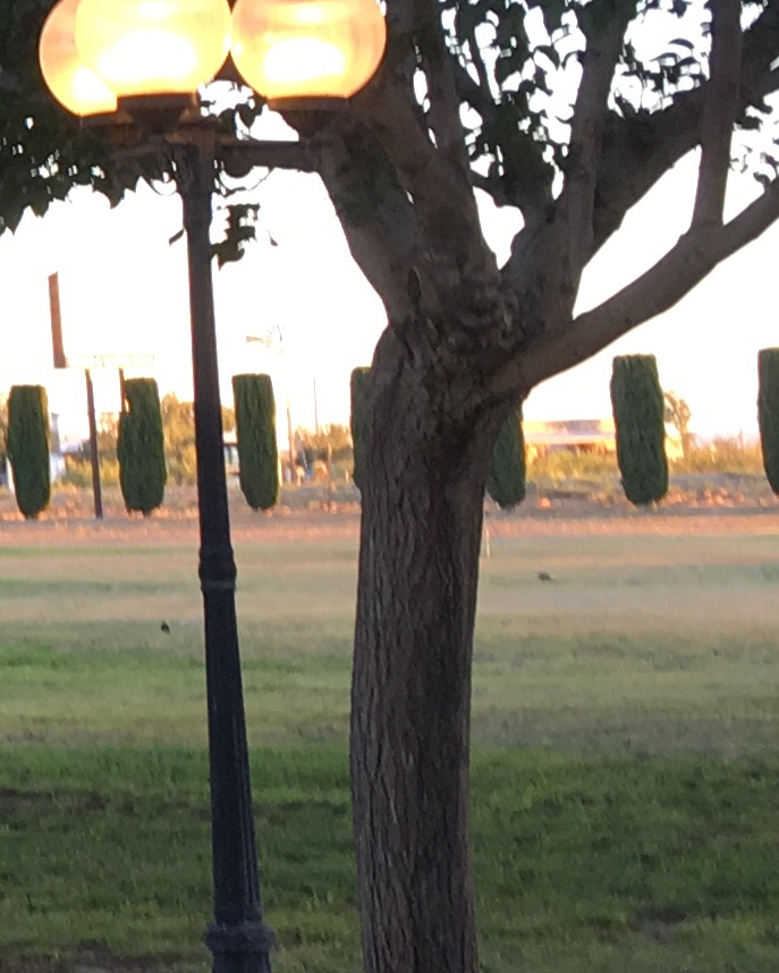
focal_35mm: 133
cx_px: -1070
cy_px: 218
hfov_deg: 10.2
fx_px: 3831
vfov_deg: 14.4
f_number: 2.2
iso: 25
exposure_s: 1/40
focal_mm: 4.15
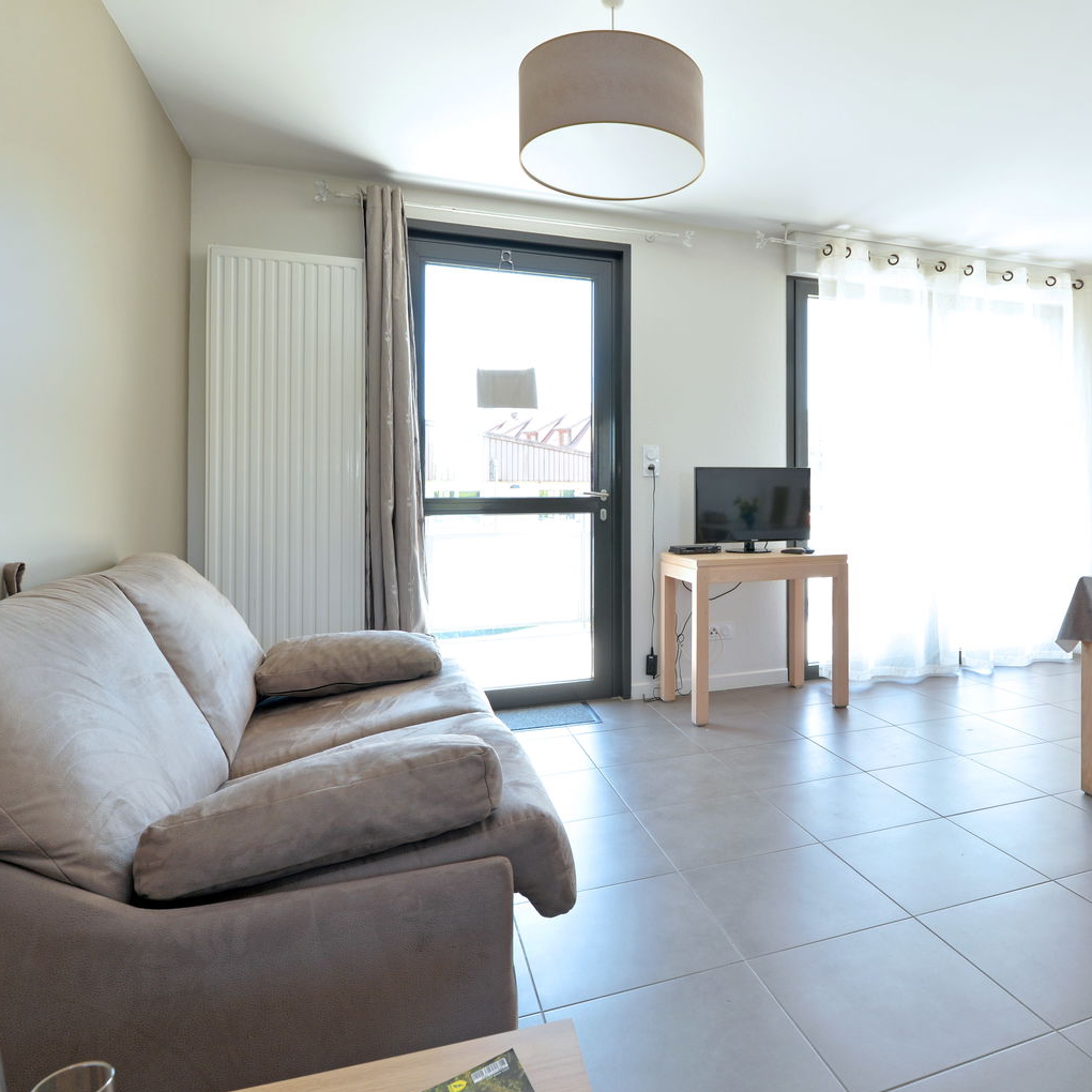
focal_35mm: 20
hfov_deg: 73.7
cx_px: 673
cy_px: 529
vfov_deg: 74.8
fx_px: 714
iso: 250
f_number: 8
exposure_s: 1/20
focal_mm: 15
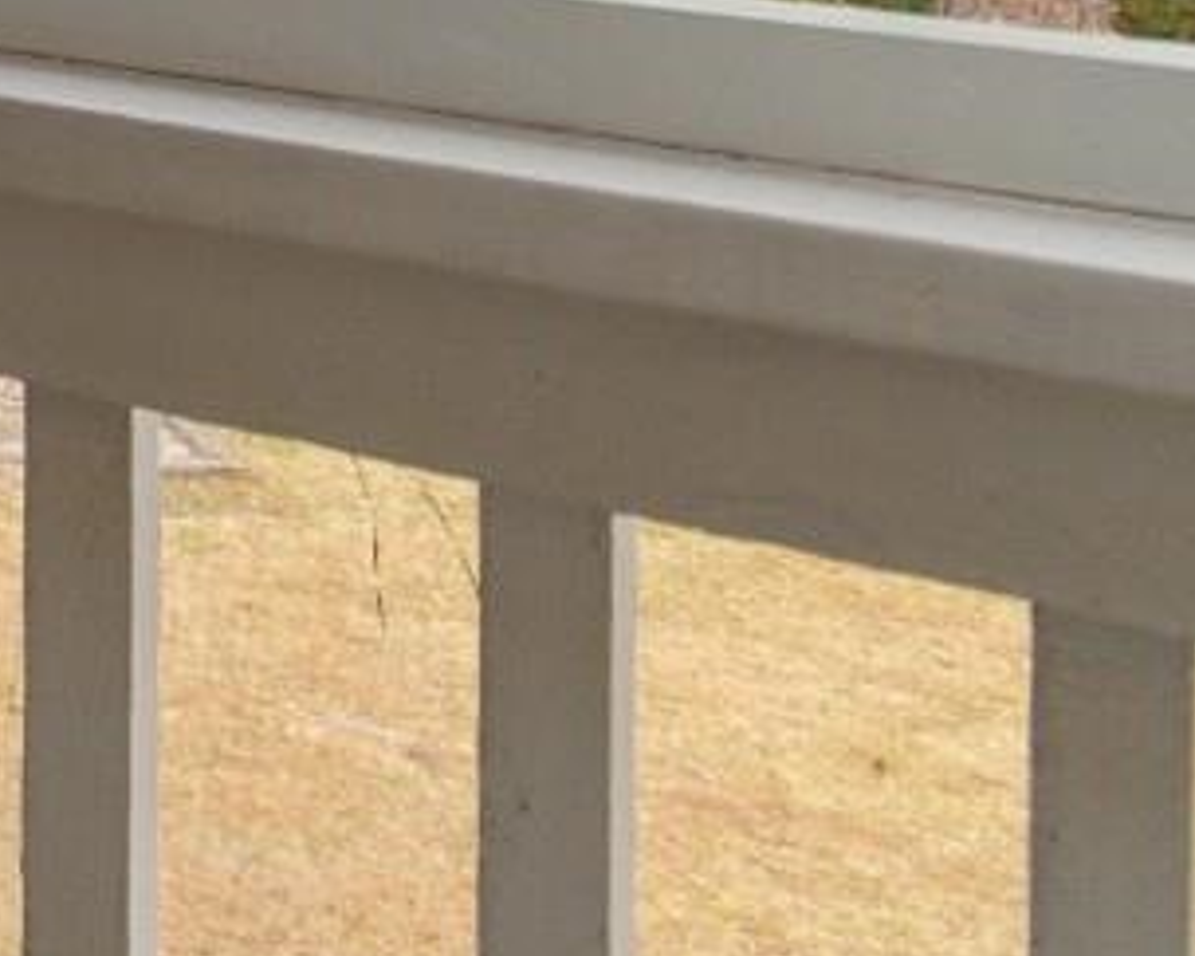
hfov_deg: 14.7
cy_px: -590
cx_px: -1722
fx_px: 2652
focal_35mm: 75
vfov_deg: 17.7
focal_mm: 10
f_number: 4.5
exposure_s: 1/30
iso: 100
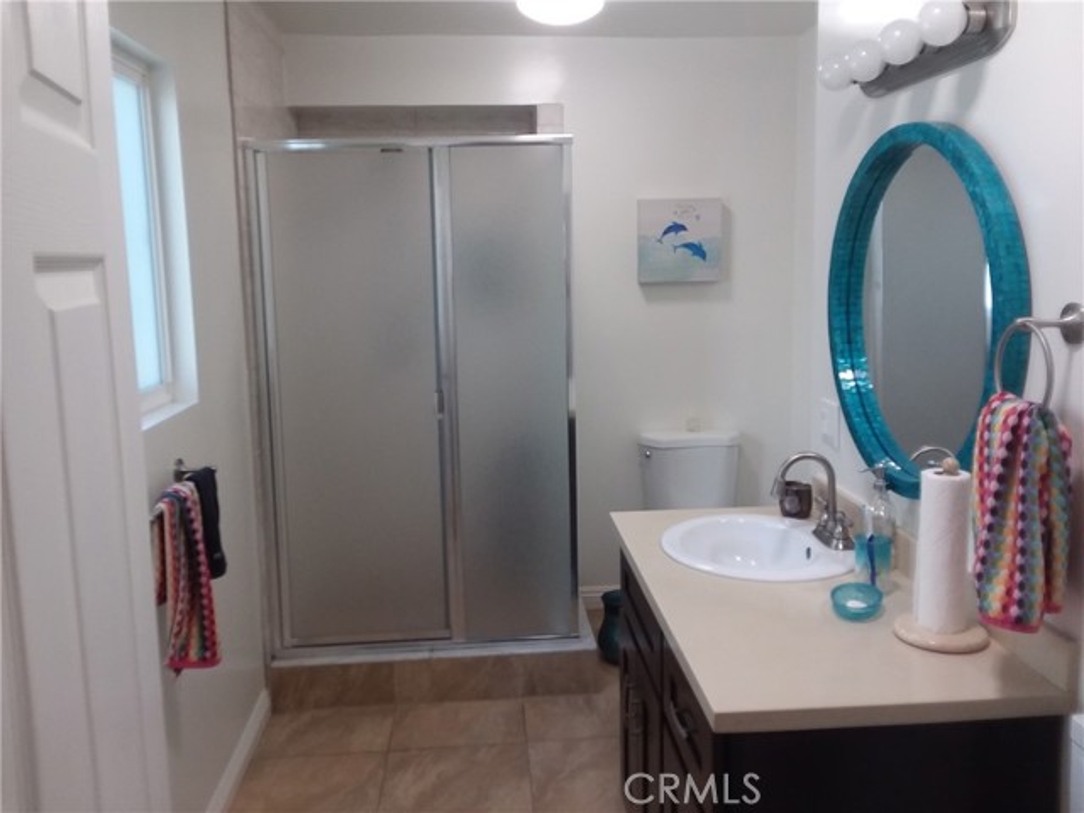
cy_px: 406
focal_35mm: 29
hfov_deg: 61.7
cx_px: 542
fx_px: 908
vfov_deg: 48.2
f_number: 1.9
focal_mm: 2.47
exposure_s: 1/30
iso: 40
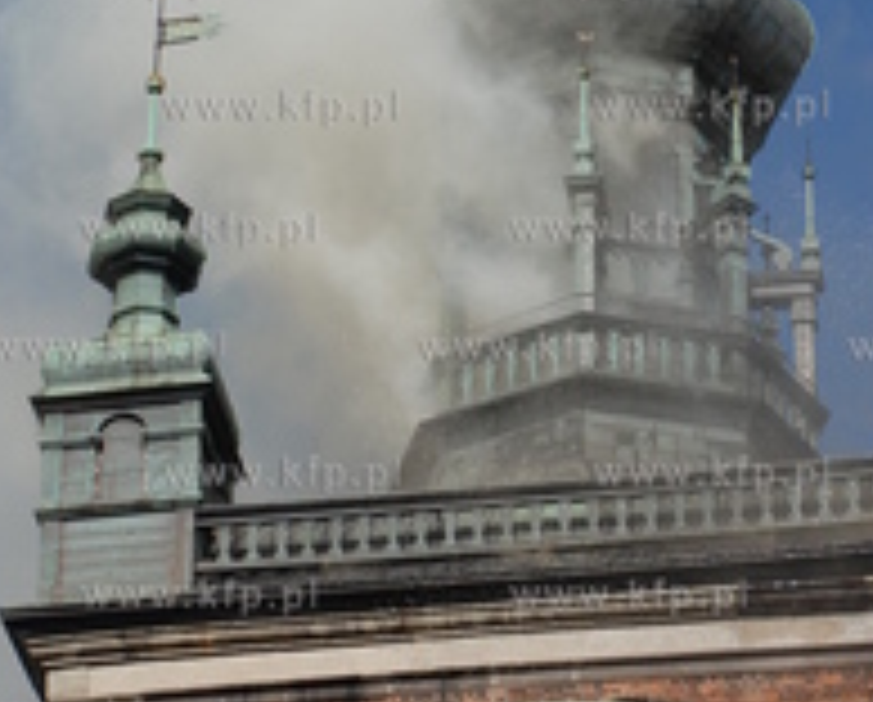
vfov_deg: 6.7
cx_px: 572
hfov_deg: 8.3
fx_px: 6006
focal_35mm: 232
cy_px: 99
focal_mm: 80
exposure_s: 1/500
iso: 100
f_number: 6.3
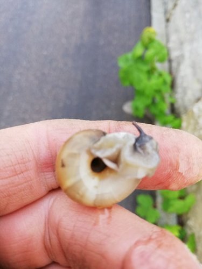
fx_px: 202
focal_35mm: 26
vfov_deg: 67.3
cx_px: 101
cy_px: 134
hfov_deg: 53.1
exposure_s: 1/100
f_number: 2.2
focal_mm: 3.81
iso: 80
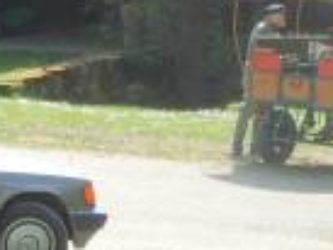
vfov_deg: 4.4
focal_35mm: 333
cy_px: -294
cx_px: 318
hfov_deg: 5.9
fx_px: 3206
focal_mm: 10.2
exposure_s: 1/200
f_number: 4.1
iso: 80
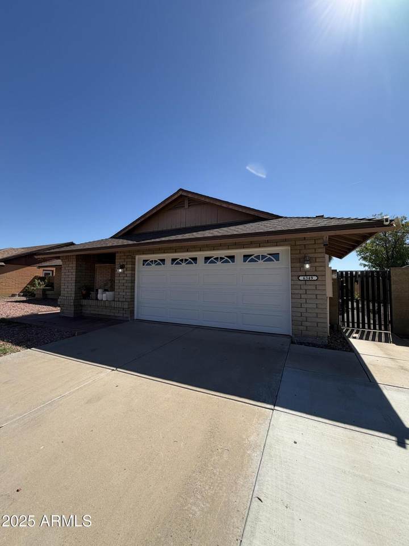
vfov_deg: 102.1
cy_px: 273
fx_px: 221
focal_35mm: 14
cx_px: 204
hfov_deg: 85.7
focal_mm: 2.22
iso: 20
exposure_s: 1/876
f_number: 2.2
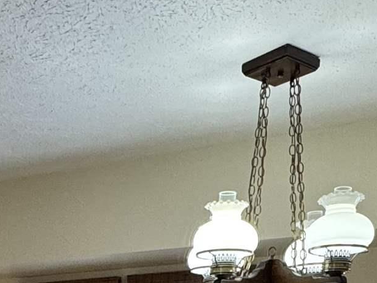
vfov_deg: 17.1
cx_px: 46
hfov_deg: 26.9
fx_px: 763
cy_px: 515
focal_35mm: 70
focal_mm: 2.22
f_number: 2.2
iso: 250
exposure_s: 1/120
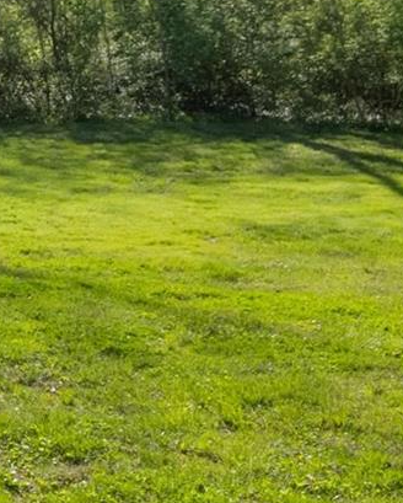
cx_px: -346
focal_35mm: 66
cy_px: 86
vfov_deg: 28.0
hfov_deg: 17.9
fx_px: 983
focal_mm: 9
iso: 400
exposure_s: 1/400
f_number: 8
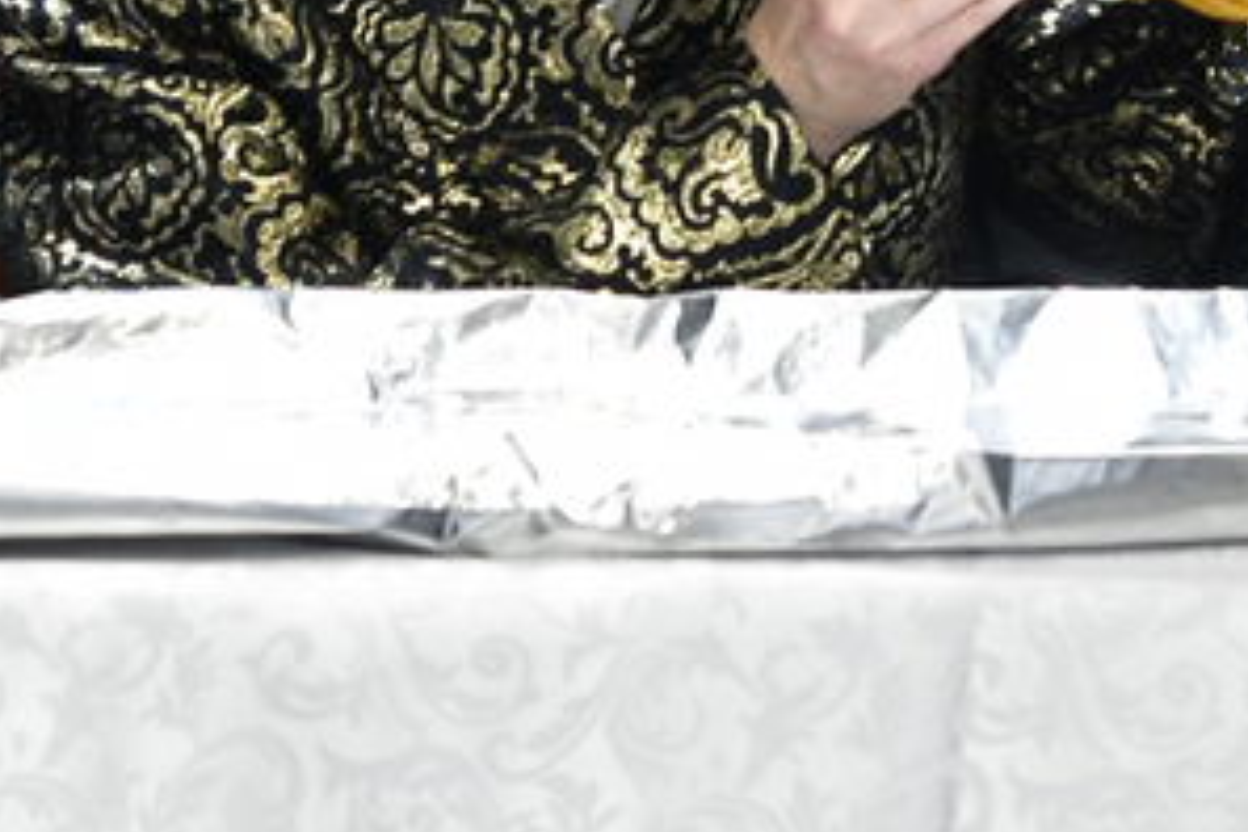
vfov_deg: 4.1
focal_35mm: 330
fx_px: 11439
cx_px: 748
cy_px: -737
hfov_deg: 6.2
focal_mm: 70
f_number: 5.6
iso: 2500
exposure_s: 1/100
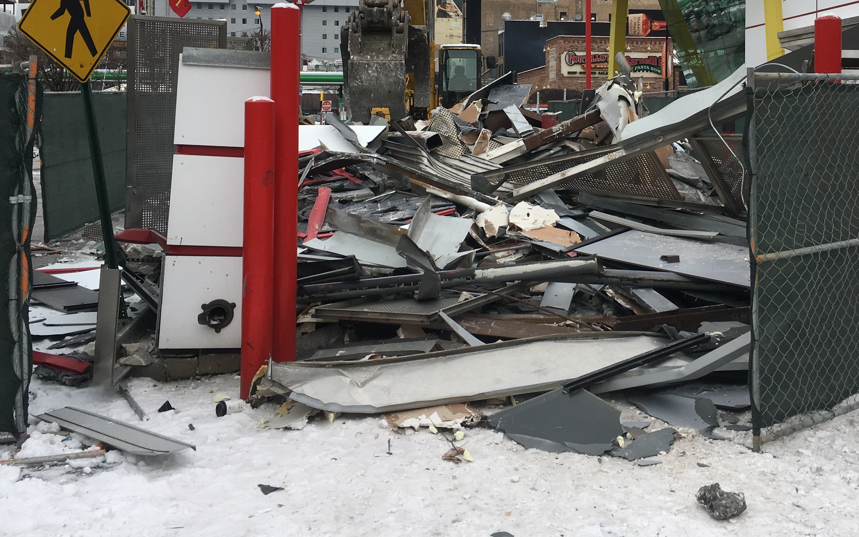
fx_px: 960
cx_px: 533
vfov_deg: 30.5
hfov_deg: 47.8
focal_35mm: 41
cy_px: 107
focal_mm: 4.15
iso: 25
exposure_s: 1/905
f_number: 2.2
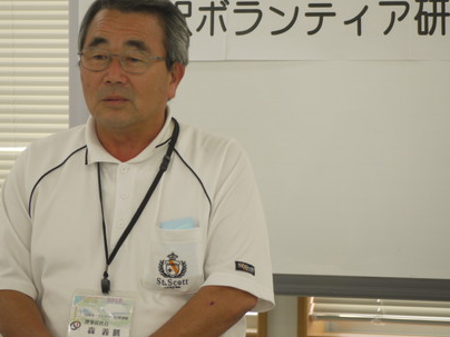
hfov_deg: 8.2
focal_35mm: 240
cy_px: 134
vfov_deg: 6.2
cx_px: 229
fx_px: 3120
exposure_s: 1/125
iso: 400
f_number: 4.6
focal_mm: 97
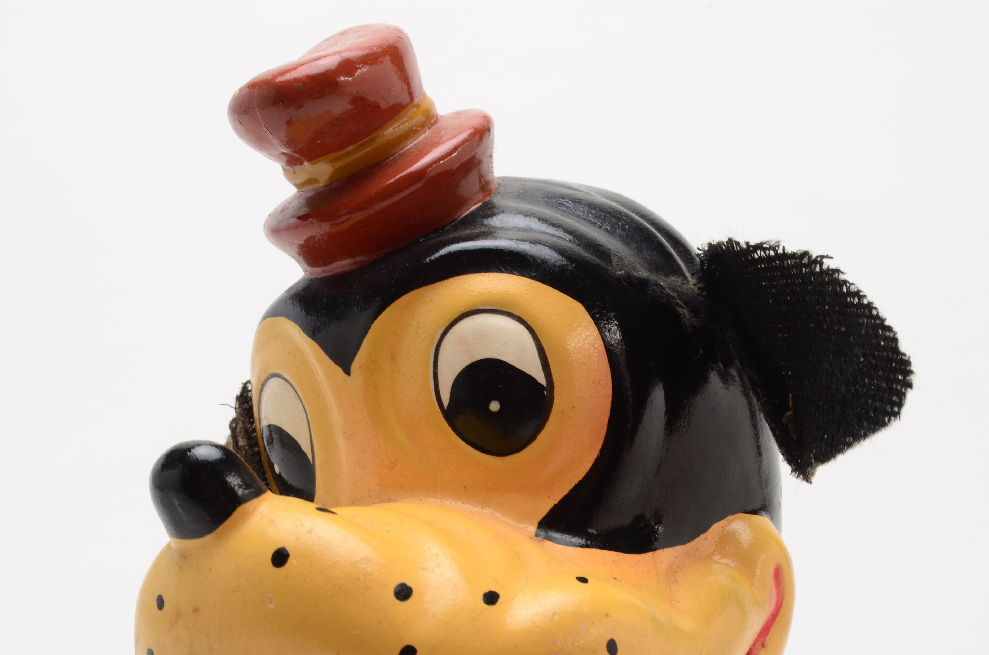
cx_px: 435
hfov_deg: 19.9
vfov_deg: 13.2
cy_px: 431
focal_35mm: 103
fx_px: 2824
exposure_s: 1/160
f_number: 20
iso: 100
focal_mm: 52
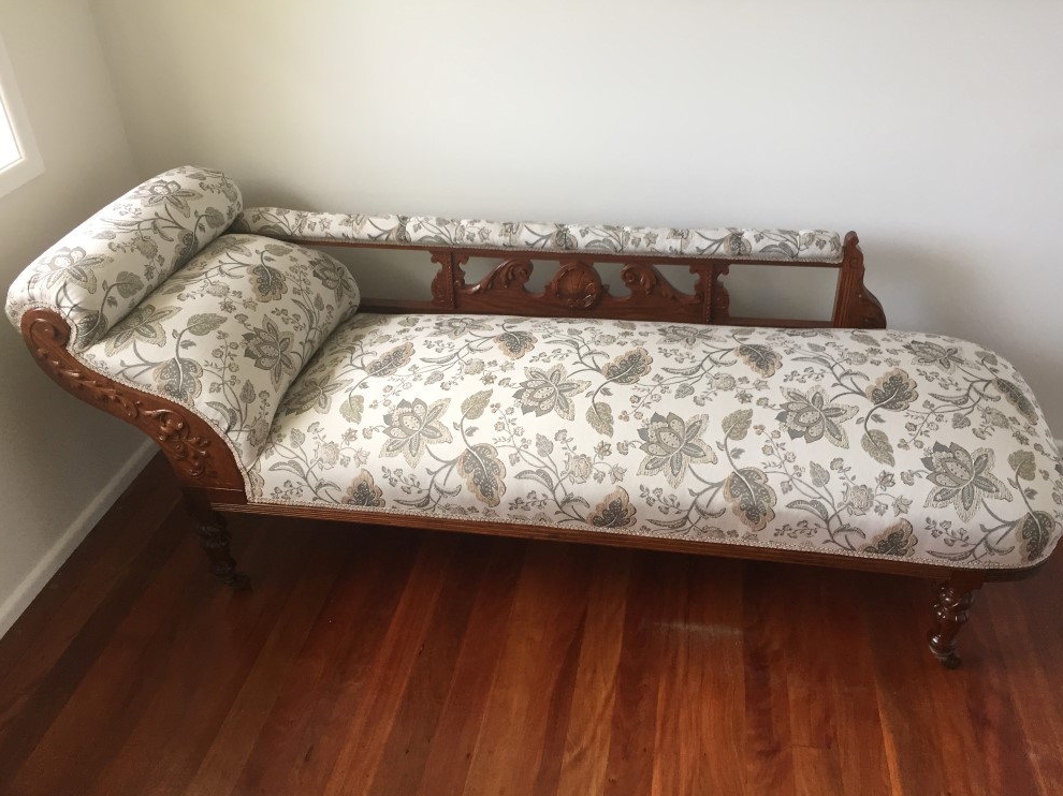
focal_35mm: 30
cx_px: 534
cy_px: 409
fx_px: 921
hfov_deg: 60.0
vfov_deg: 46.8
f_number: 2.2
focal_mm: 4.15
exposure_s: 1/30
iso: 40
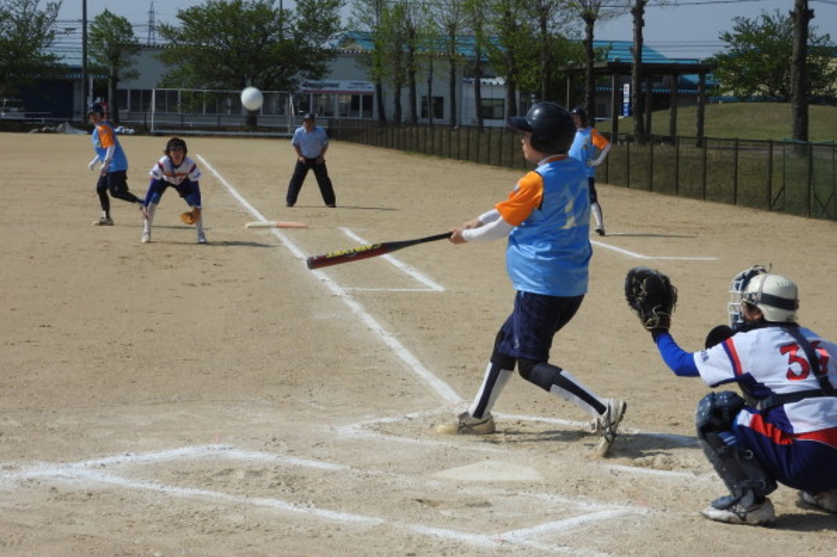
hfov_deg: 22.9
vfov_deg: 15.3
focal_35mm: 89
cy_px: 313
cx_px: 417
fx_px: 2069
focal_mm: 15.2
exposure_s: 1/1600
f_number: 4.5
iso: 100
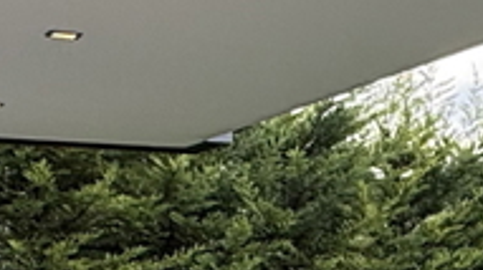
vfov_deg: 12.3
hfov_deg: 19.9
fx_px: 1228
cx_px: 675
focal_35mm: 96
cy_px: 318
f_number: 2.2
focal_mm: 2.22
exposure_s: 1/150
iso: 64
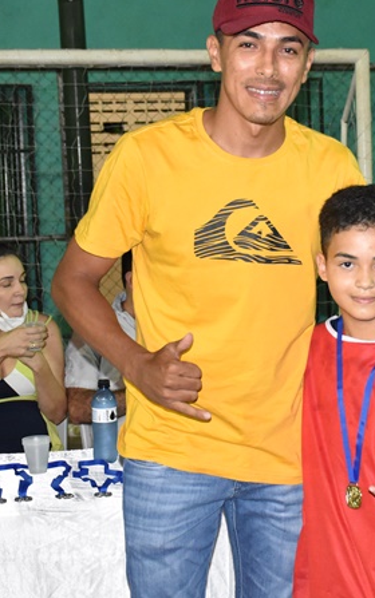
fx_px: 1339
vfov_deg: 25.2
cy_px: 276
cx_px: 276
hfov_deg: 15.9
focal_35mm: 82
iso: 3200
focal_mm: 30
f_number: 4
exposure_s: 1/100
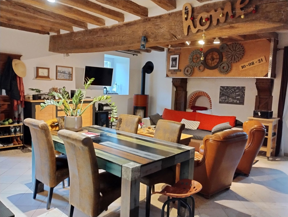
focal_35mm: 28
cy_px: 108
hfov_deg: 63.4
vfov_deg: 49.8
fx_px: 233
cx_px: 144
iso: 5466
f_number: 1.8
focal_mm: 4.27
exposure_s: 1/14.3
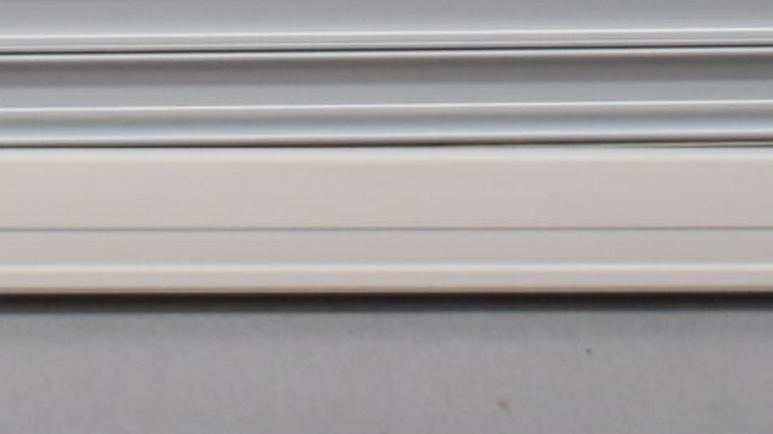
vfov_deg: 4.2
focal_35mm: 277
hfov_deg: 7.6
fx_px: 5675
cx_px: -409
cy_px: -784
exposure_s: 1/250
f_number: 4.5
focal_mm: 32
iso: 640
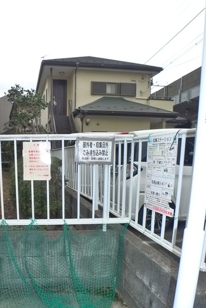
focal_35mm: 36
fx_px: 309
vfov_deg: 52.2
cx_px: 47
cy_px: 204
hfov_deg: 35.9
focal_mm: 5.1
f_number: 3.5
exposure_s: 1/400
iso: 400
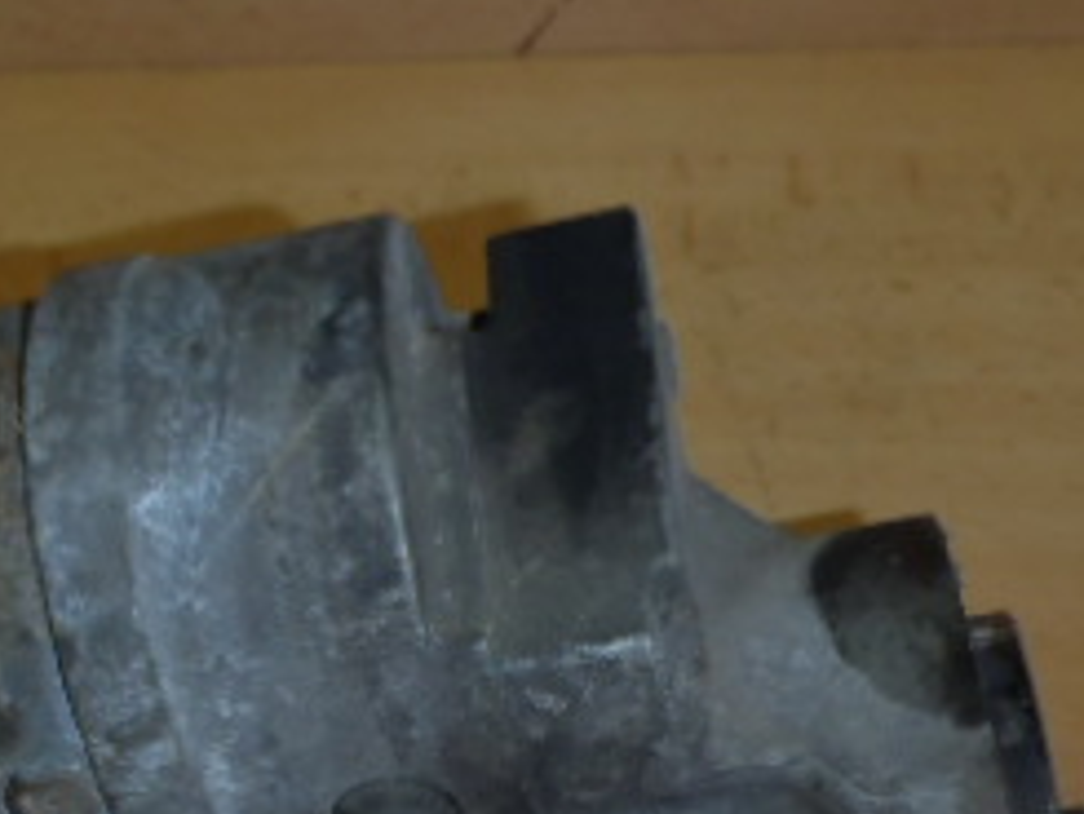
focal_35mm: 73
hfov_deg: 26.6
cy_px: 969
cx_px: 416
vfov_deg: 19.1
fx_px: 2287
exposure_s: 1/30
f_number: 3.9
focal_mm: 5
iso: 100
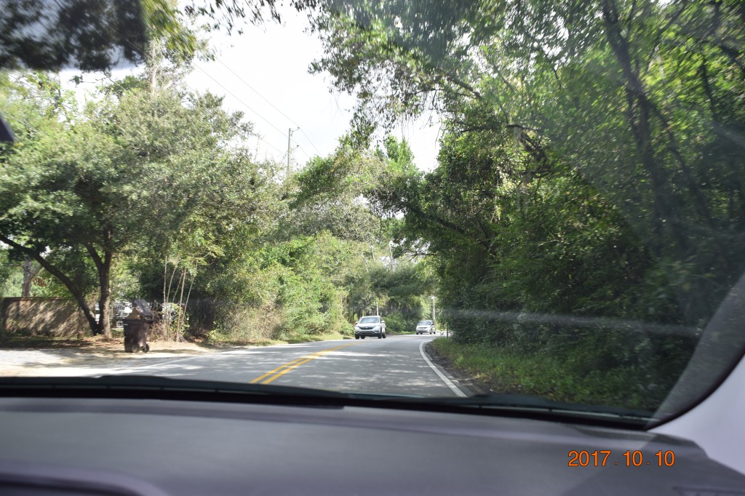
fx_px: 683
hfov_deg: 57.2
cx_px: 372
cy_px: 248
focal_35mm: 33
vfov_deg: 39.9
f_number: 5.6
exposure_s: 1/125
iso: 160
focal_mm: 22
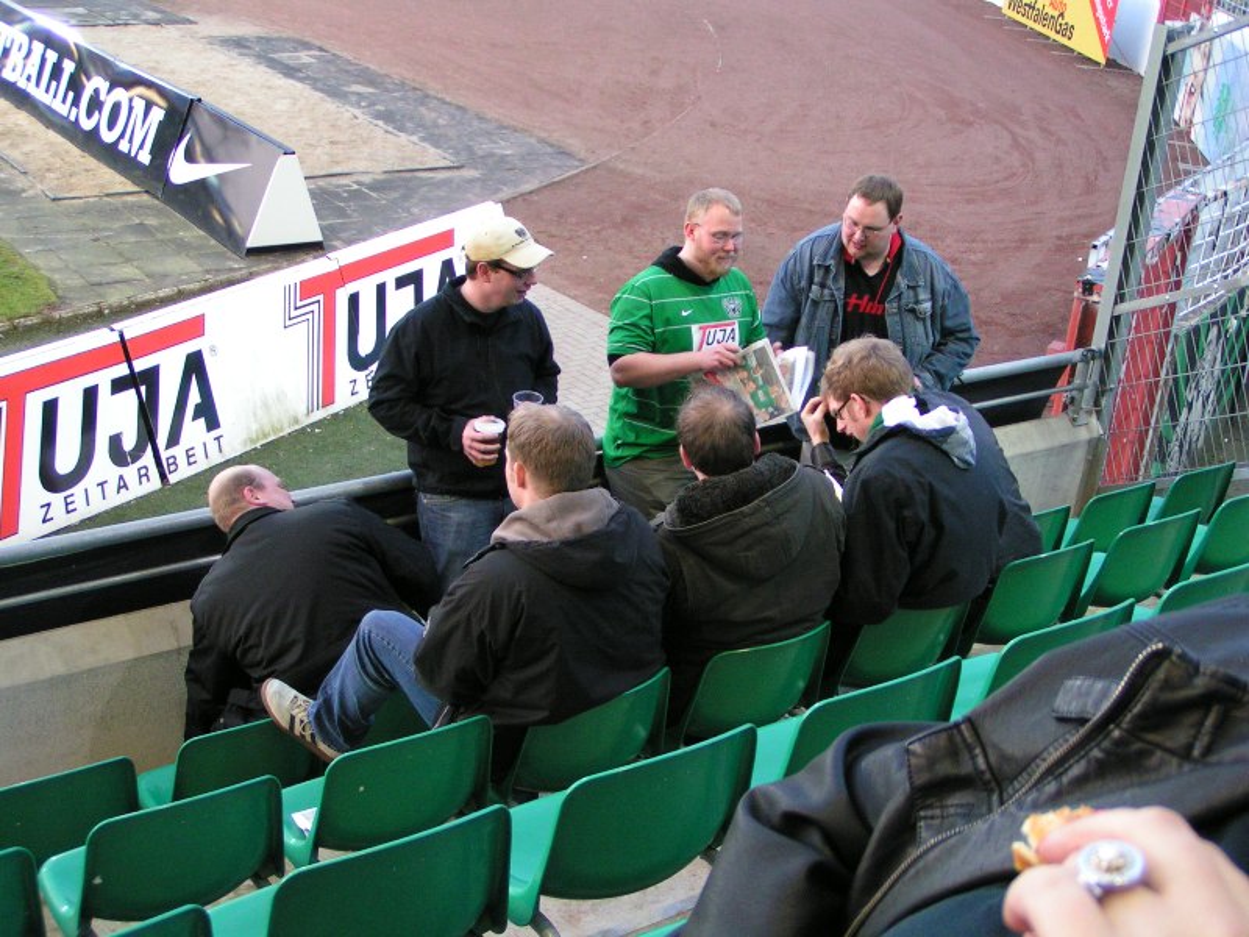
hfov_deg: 42.1
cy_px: 468
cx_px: 624
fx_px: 1624
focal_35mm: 45
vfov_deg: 32.2
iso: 200
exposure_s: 1/30
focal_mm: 6.9
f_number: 2.8
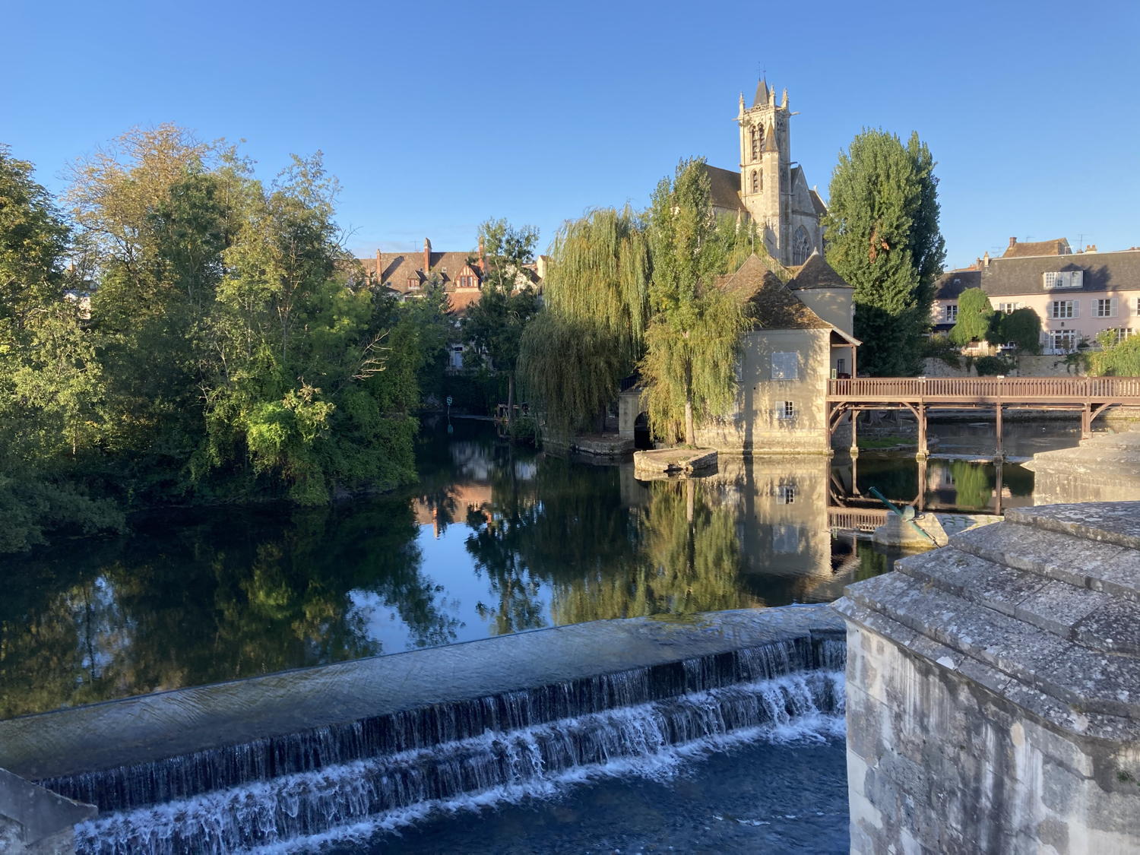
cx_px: 570
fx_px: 922
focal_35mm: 28
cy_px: 428
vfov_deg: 49.7
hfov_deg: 63.4
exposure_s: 1/489
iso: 20
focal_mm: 3.99
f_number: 1.8
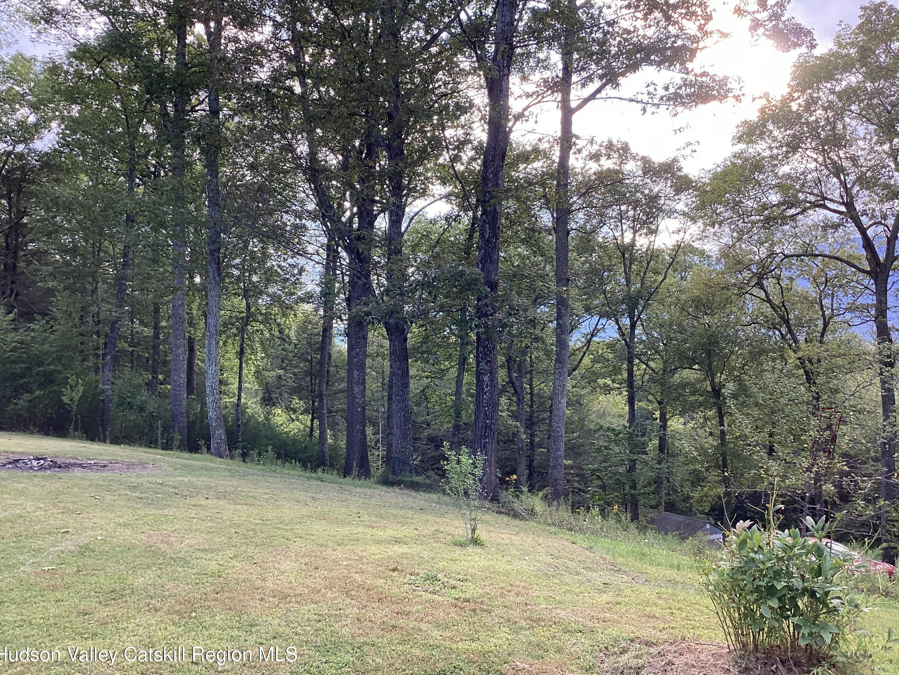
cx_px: 456
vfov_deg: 44.2
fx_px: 831
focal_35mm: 32
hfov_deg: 56.8
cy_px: 338
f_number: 2.4
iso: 32
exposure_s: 1/120
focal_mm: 3.3
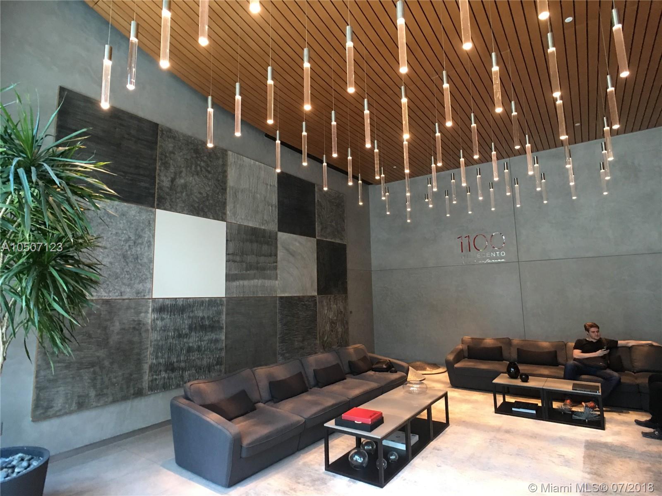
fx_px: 555
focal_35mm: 29
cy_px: 248
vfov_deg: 48.2
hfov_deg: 61.7
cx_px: 331
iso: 80
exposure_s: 1/15
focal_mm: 4.15
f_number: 2.2
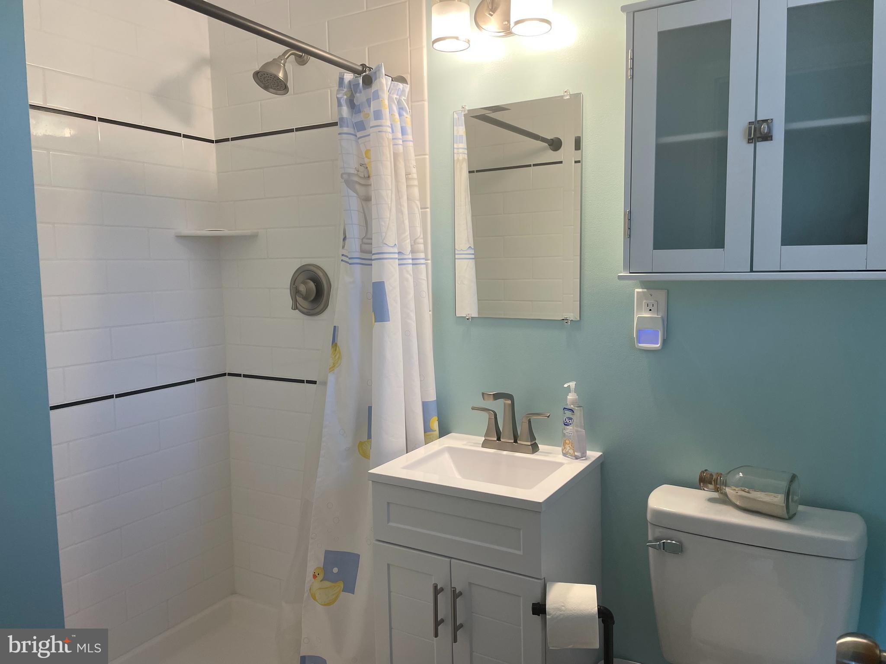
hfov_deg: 67.3
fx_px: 665
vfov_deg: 53.1
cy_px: 332
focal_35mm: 26
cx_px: 443
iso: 100
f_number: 1.6
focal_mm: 4.2
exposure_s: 1/120
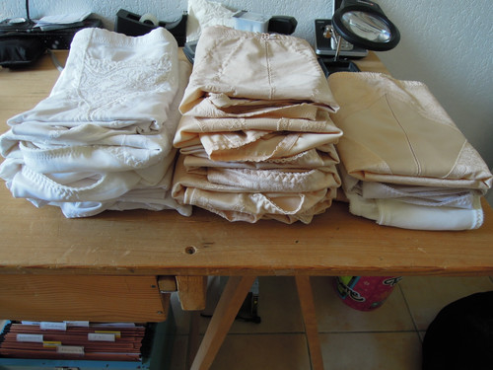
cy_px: 185
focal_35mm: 24
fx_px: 342
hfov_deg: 71.6
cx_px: 246
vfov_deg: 56.8
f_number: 2.8
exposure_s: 1/30
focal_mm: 4.3
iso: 160
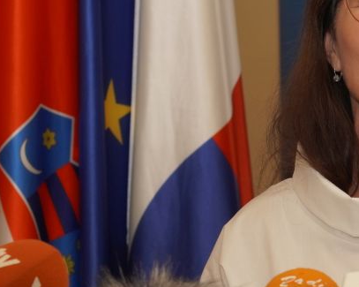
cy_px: 253
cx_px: 271
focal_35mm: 257
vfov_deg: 6.0
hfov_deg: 7.5
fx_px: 2729
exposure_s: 1/250
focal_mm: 50
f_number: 4
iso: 250
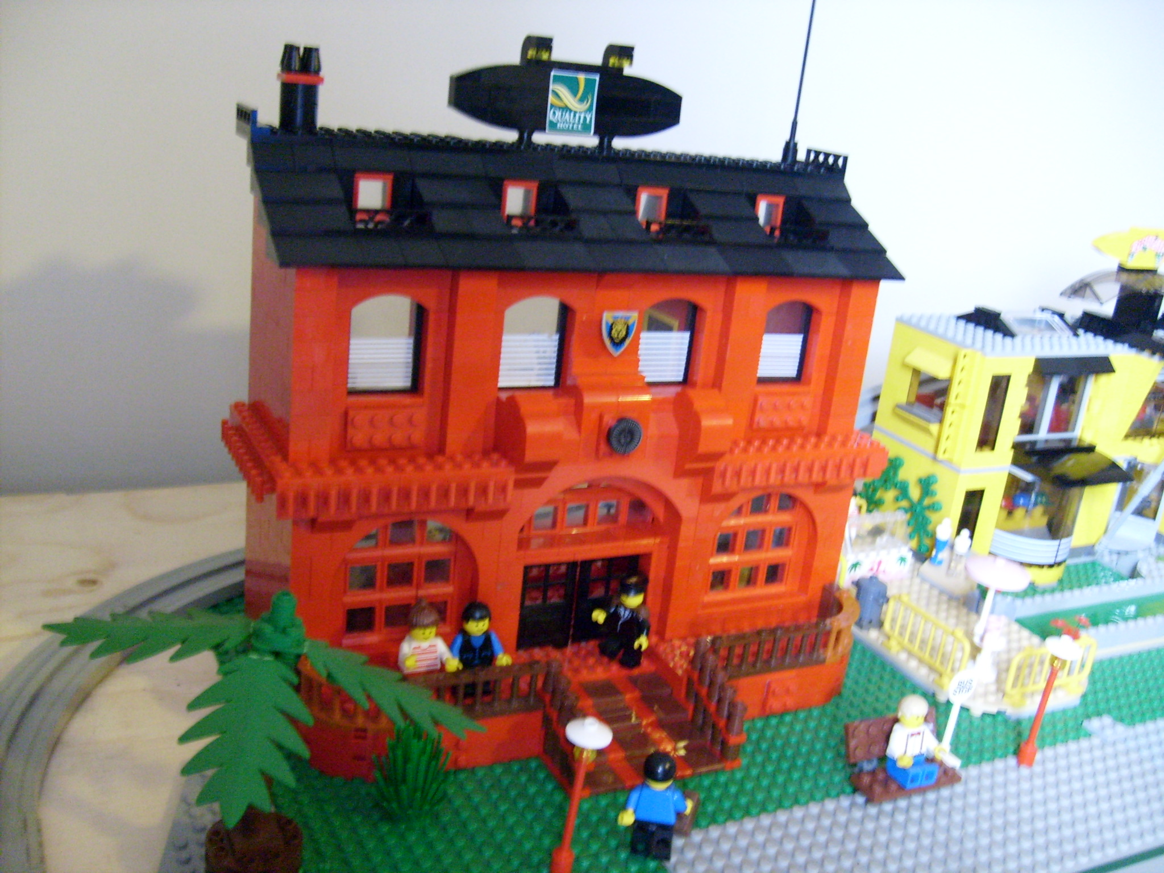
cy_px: 436
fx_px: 1177
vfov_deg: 40.7
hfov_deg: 52.6
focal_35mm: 35
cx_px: 582
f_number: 2.8
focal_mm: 5.8
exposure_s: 1/3
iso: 200
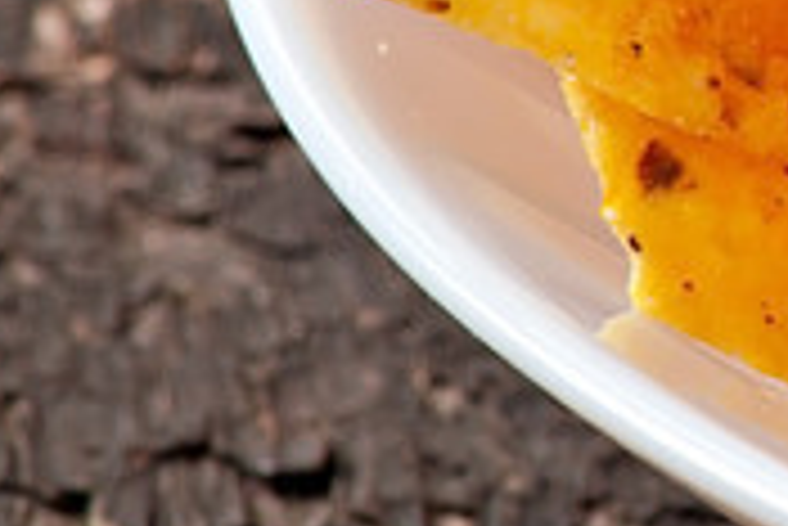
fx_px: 20108
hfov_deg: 2.2
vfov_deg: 1.5
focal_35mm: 918
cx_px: 2202
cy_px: -189
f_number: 13
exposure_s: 1/200
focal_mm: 105
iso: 100
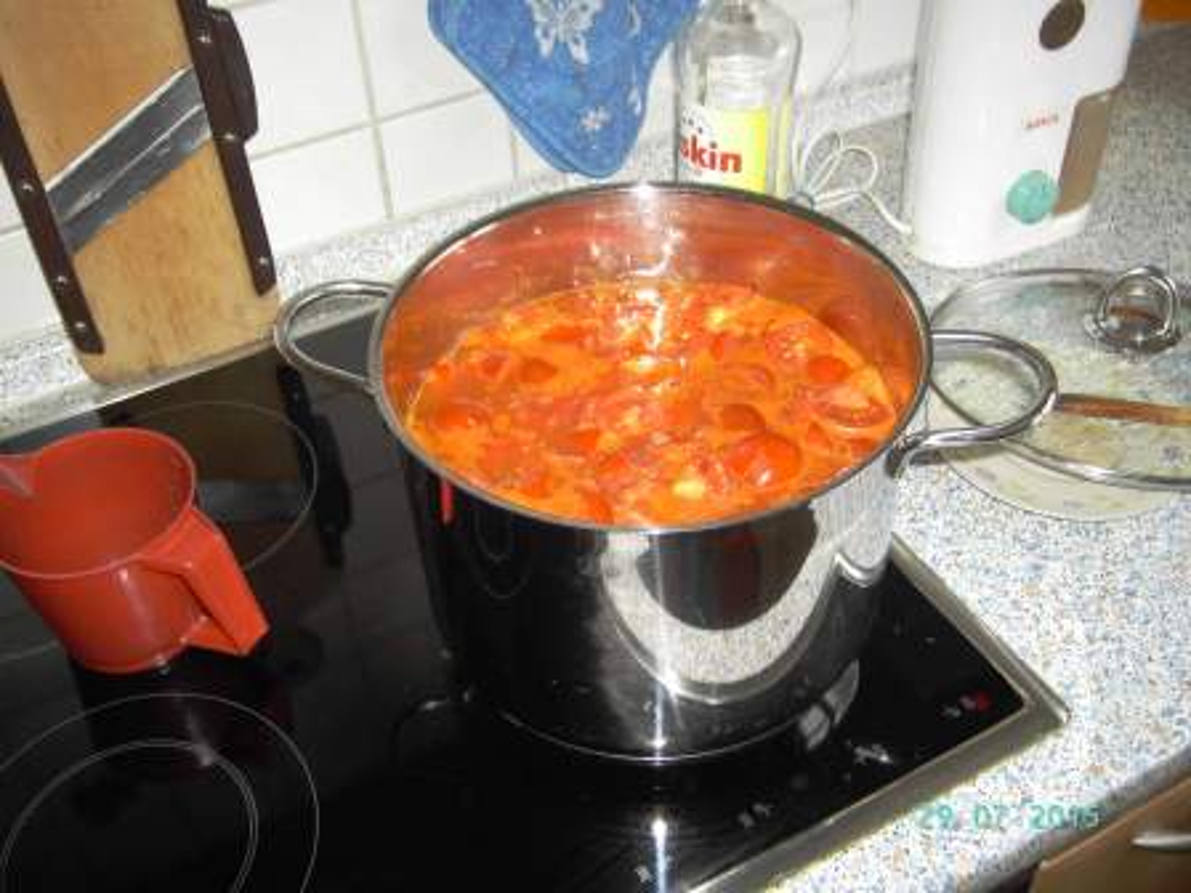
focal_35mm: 35
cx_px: 596
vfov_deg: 40.7
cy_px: 446
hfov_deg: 52.6
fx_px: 1204
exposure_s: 1/13
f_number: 2.8
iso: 400
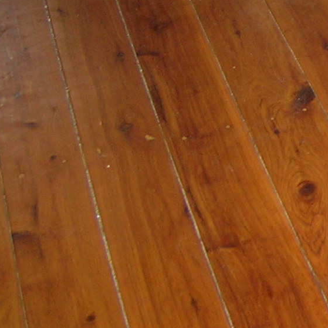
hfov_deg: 12.5
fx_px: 1319
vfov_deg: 14.0
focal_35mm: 123
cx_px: 647
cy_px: 1
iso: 79
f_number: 2.9
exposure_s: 1/60.1
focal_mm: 5.7
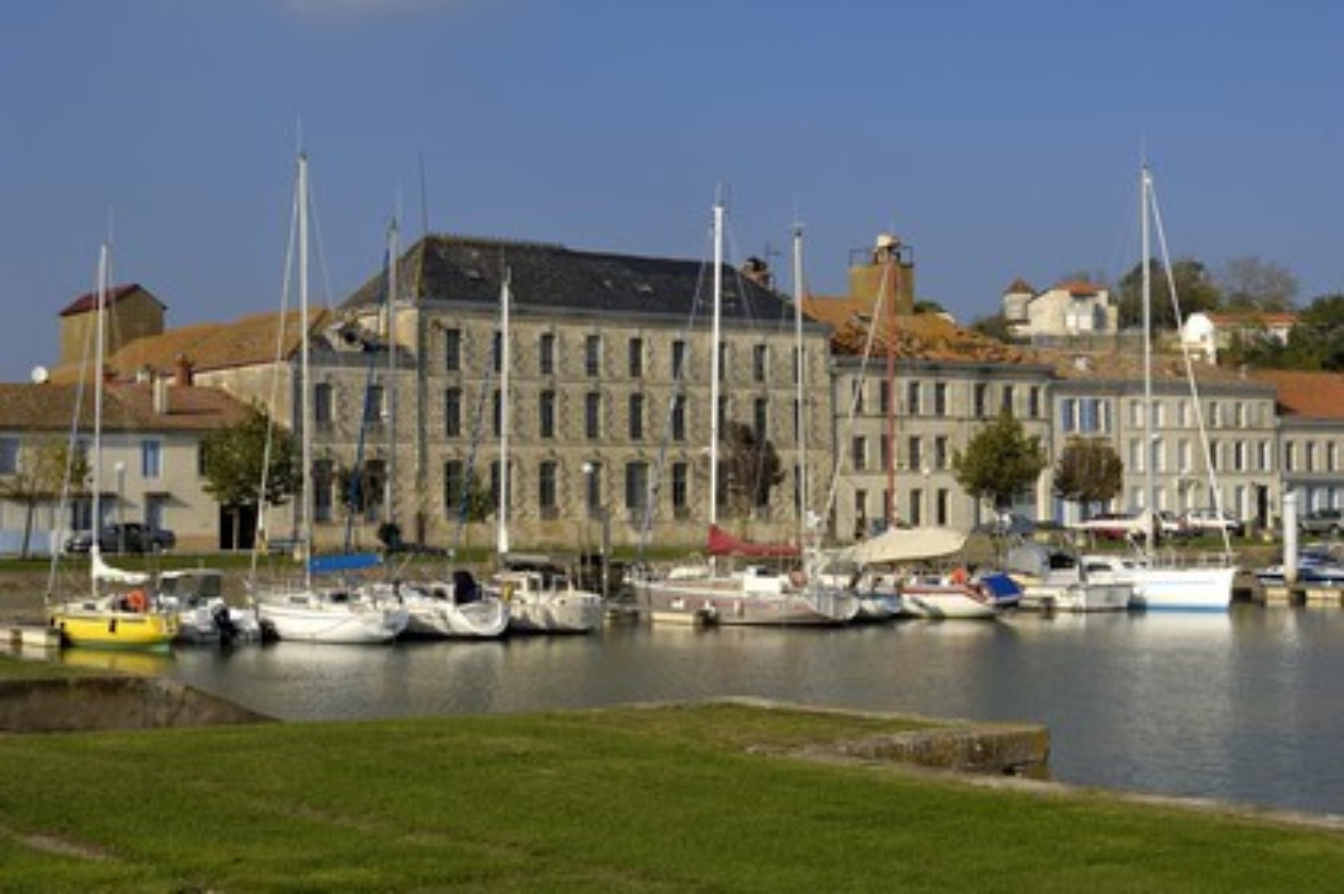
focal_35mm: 60
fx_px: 2238
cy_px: 447
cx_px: 672
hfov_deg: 33.4
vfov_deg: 22.6
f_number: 11
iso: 100
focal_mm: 40
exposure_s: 1/160
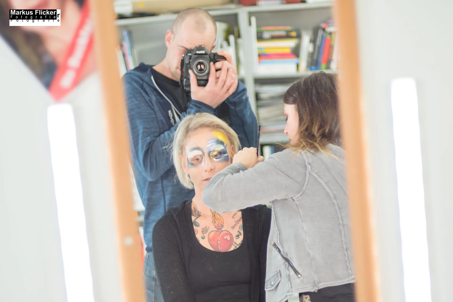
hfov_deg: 27.0
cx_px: 226
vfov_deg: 18.2
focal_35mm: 75
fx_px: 944
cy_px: 151
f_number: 1.8
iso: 400
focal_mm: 50
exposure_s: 1/160
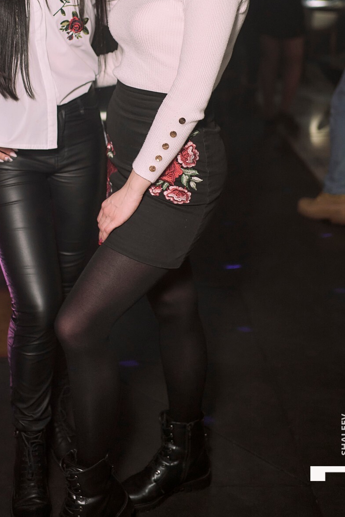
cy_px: 113
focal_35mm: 57
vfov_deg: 34.1
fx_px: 819
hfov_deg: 23.5
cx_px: 78
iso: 400
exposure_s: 1/25
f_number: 1.8
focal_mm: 35
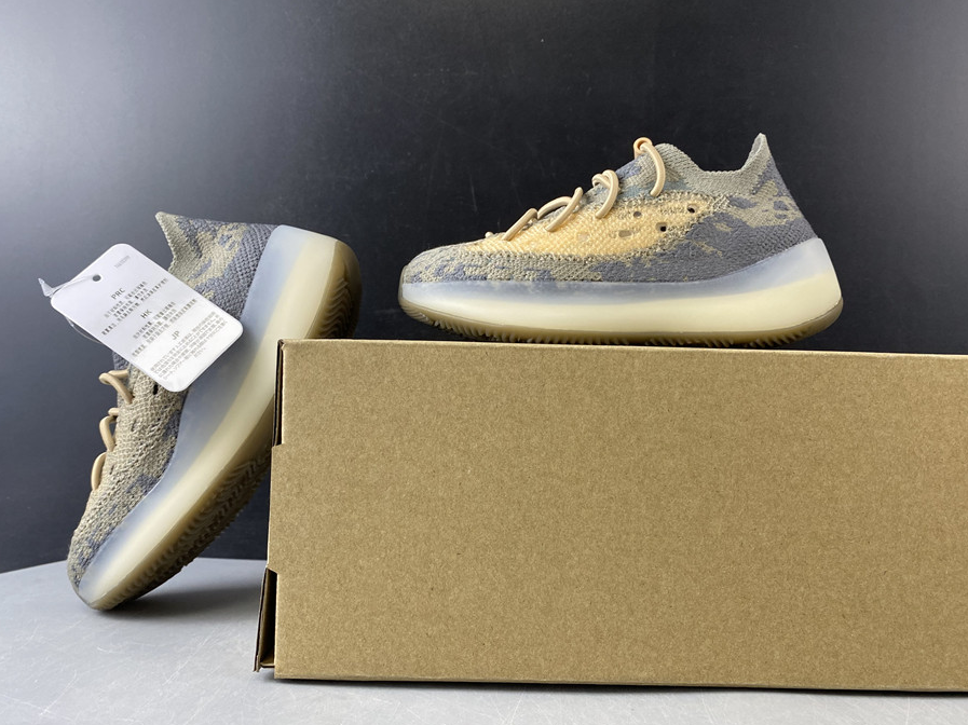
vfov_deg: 48.1
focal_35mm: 29
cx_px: 502
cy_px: 394
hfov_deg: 61.7
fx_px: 811
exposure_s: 1/100
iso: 100
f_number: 1.8
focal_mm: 4.25
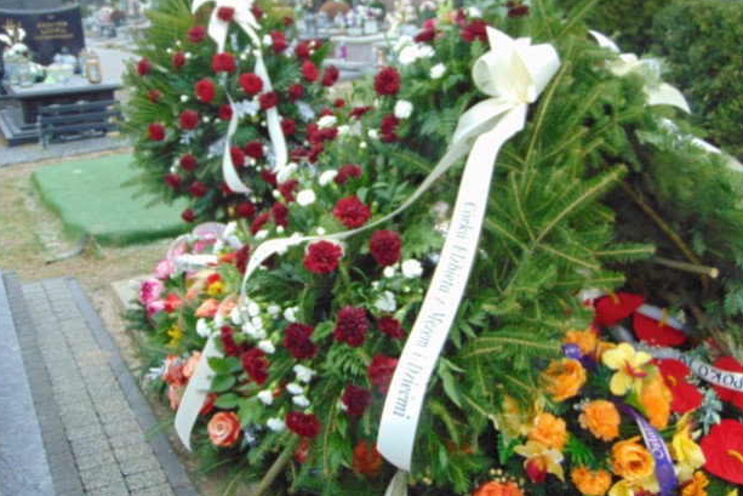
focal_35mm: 38
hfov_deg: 50.7
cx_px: 372
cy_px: 221
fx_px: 784
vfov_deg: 35.0
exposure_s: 1/60
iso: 320
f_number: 3.2
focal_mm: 6.3
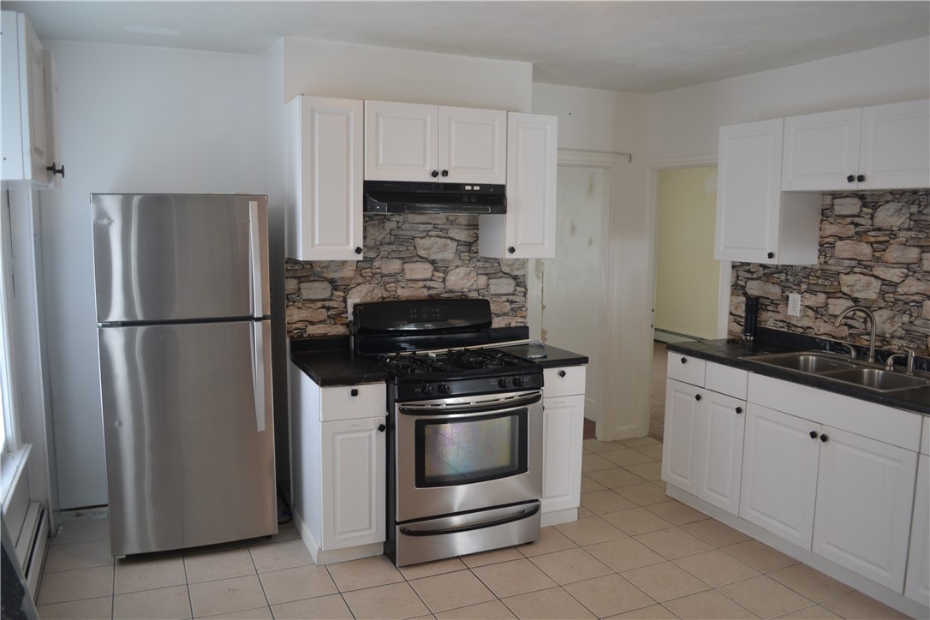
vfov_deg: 47.9
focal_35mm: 27
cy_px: 310
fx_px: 697
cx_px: 465
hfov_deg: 67.4
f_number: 3.5
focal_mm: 18
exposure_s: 1/50
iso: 400
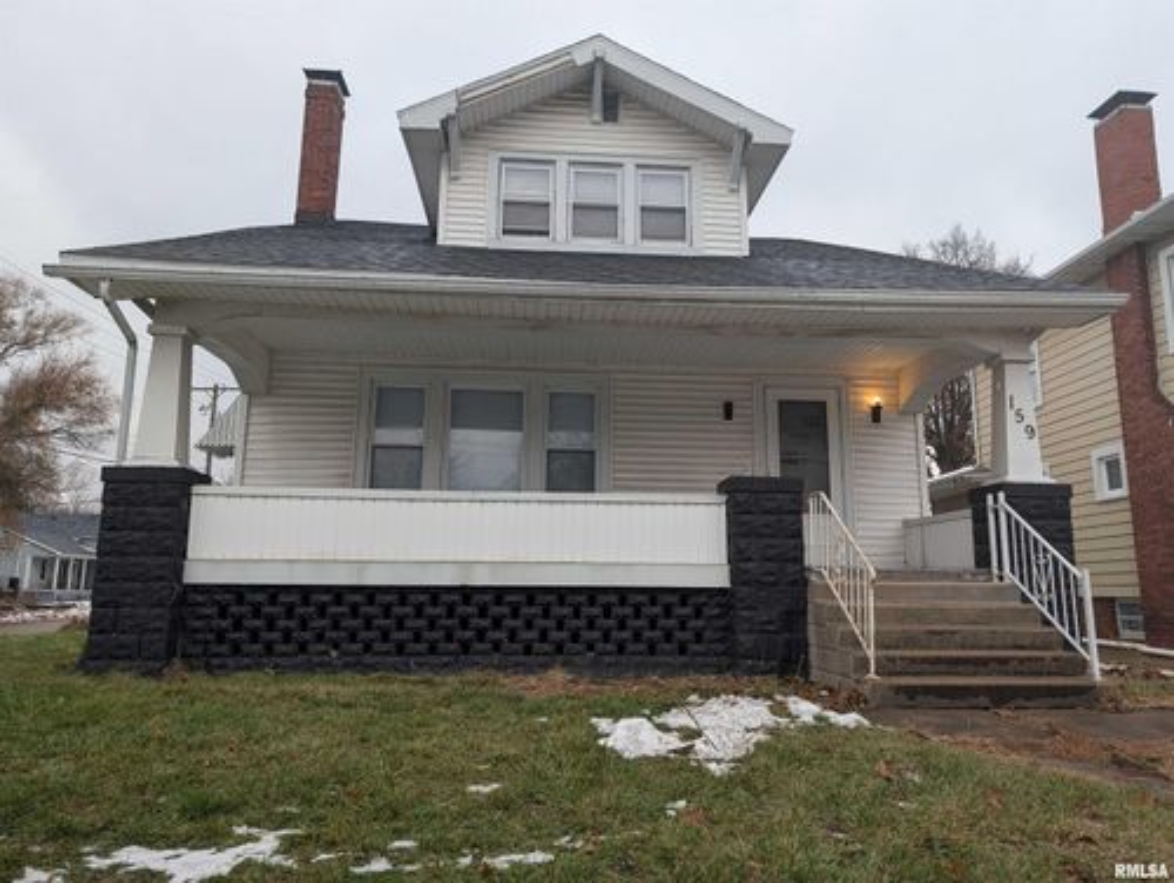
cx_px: 587
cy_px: 442
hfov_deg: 71.5
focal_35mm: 24
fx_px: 815
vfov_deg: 56.9
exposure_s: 1/111
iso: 22
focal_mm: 6.9
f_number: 1.68
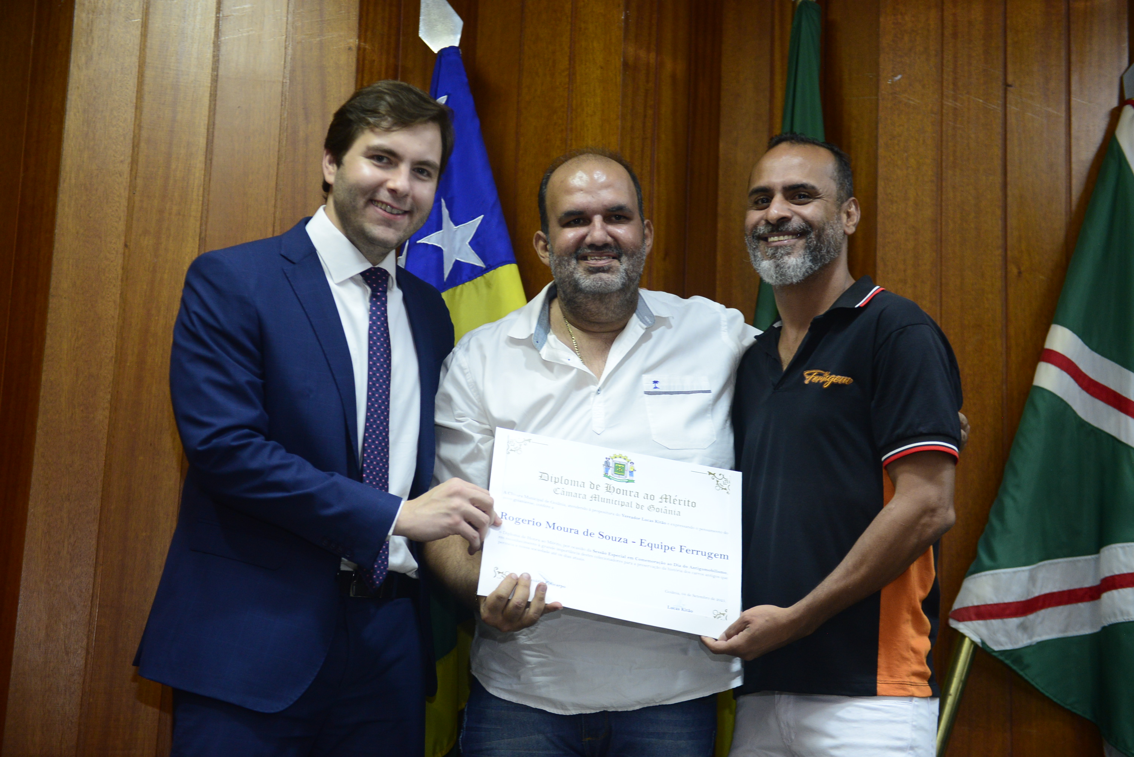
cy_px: 378
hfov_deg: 35.6
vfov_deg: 24.2
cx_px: 567
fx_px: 1765
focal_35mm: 56
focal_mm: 56
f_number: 3.2
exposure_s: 1/125
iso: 2000
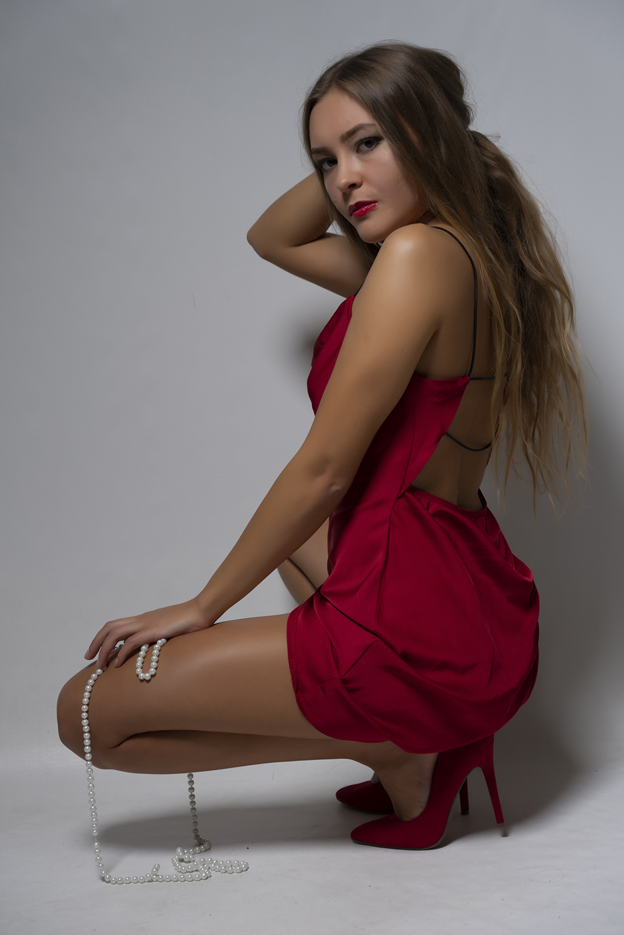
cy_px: 468
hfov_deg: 18.7
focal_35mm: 73
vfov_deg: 27.7
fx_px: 1897
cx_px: 312
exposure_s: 1/200
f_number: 5
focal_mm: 73
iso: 100
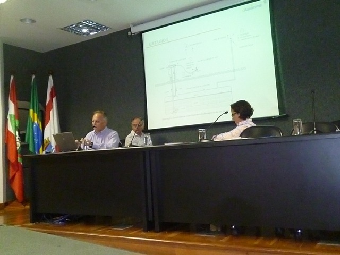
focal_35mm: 36
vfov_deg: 39.7
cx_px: 170
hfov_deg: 51.4
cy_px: 128
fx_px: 354
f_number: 3.5
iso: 2000
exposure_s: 1/60
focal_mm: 6.4
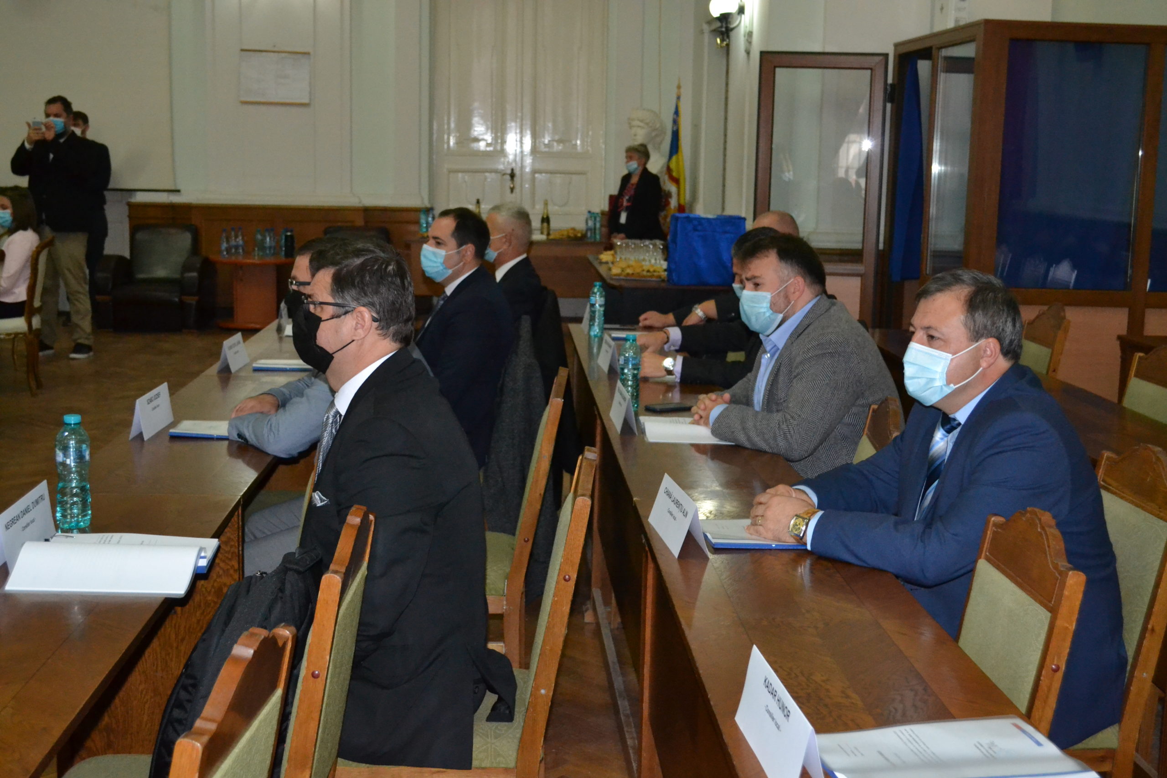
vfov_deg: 28.1
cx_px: 584
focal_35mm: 48
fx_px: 1556
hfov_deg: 41.1
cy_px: 389
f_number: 4.8
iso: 3200
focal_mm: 32
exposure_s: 1/60
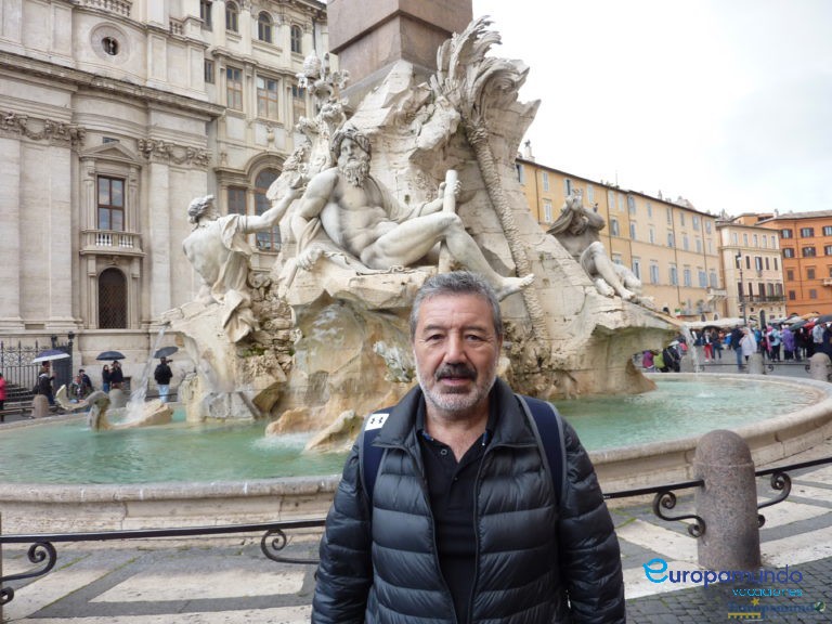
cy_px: 312
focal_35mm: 25
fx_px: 601
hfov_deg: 69.4
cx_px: 416
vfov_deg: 54.9
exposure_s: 1/60
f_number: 3.3
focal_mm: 4.1
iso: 80
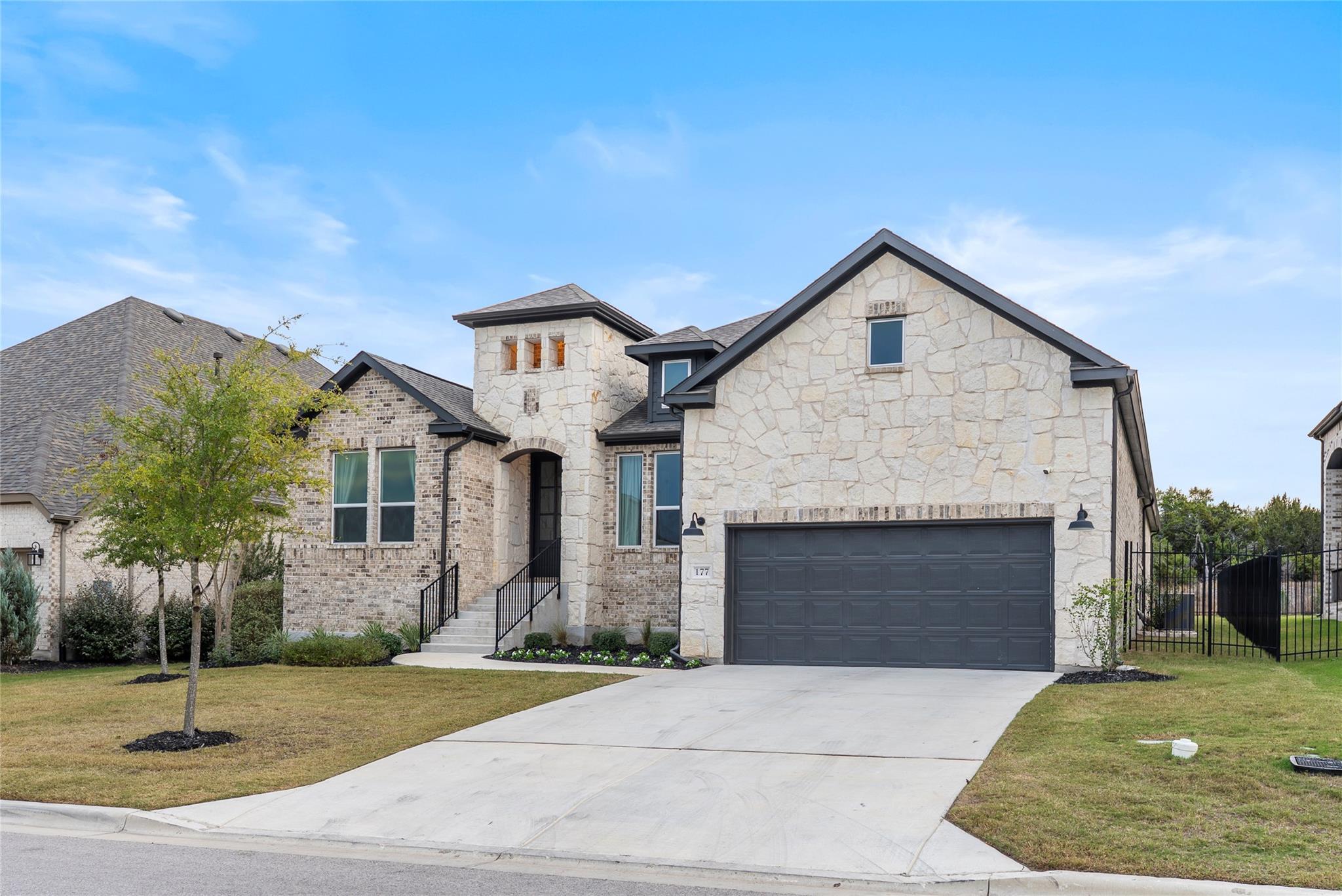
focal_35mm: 32
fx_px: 1175
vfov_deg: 41.7
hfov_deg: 59.5
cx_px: 671
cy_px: 448
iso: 80
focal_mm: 31.5
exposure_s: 1/2
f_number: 6.3
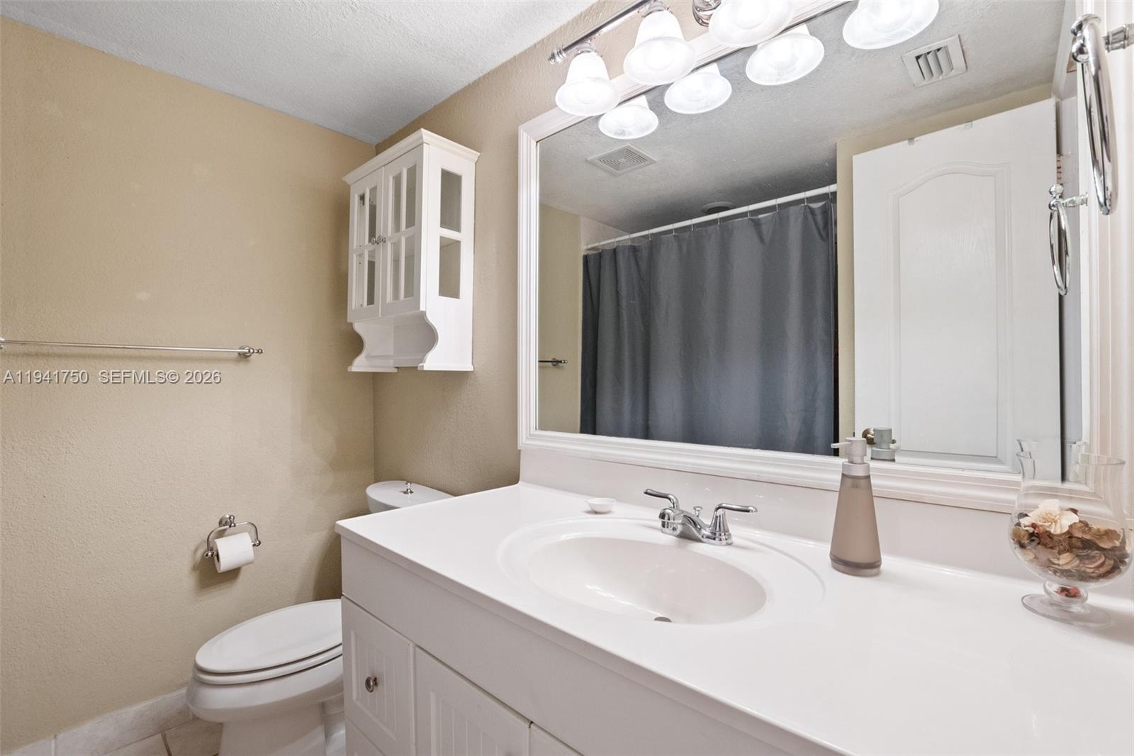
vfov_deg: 77.3
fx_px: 472
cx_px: 567
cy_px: 378
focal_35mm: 15
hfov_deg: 100.4
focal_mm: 10
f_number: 8
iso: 1800
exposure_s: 1/15
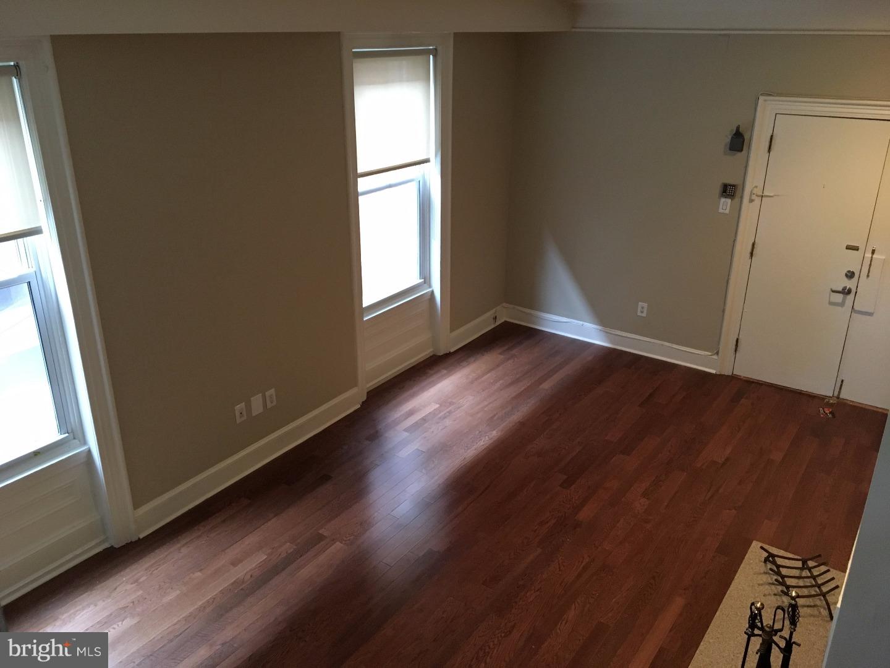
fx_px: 746
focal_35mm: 29
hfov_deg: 61.7
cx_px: 445
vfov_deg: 48.2
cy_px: 334
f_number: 2.2
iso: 200
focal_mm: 4.15
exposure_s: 1/17
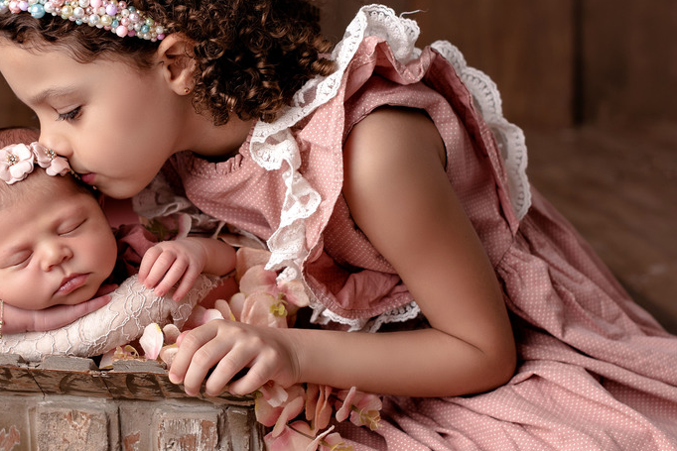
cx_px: 241
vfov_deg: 15.5
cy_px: 256
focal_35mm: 88
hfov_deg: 23.0
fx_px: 1655
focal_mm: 50
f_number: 3.2
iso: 100
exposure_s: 1/100
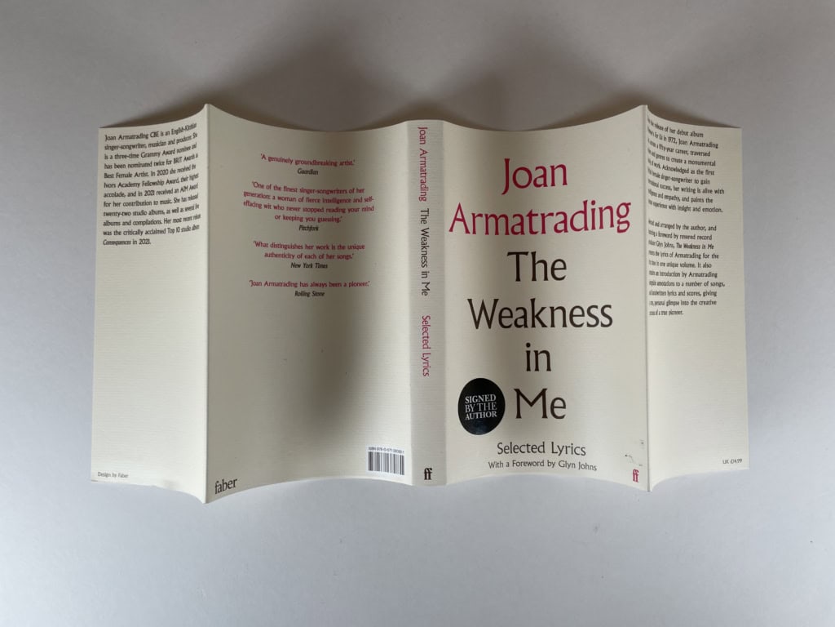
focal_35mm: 26
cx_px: 418
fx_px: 627
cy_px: 314
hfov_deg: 67.3
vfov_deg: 53.1
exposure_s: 1/129
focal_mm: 4.2
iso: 32
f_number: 1.6
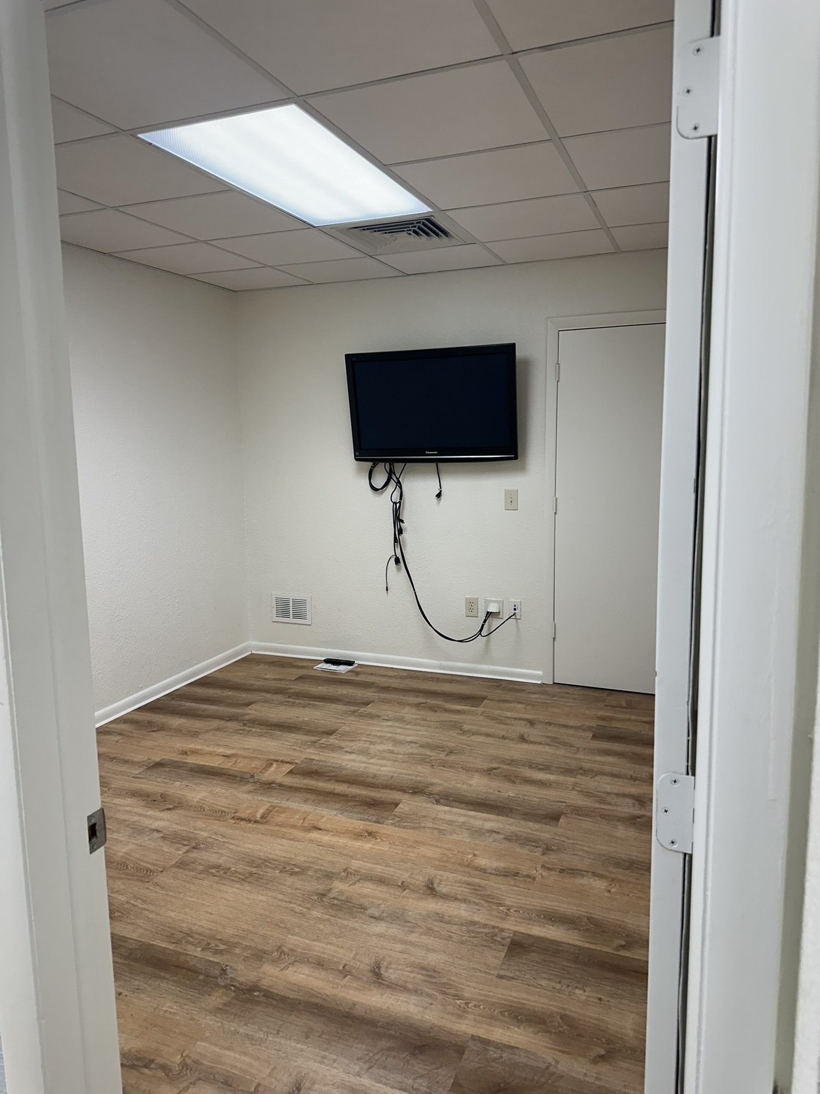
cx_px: 410
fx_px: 758
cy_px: 547
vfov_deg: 71.6
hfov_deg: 56.8
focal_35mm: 24
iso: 100
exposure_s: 1/155
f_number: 1.78
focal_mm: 6.86
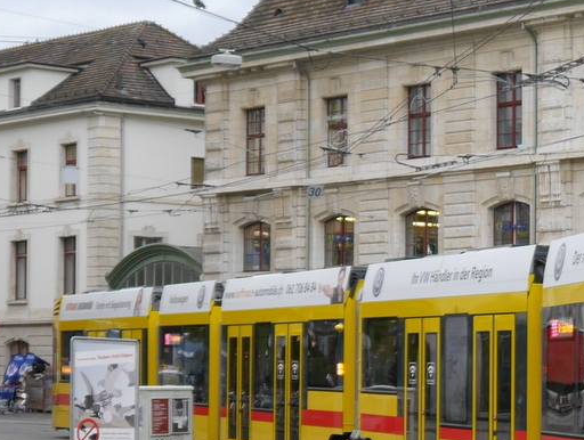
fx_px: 1504
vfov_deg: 16.6
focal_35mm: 89
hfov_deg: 20.7
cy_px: 285
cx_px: 671
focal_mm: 19
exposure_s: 1/80
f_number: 4.2
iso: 160
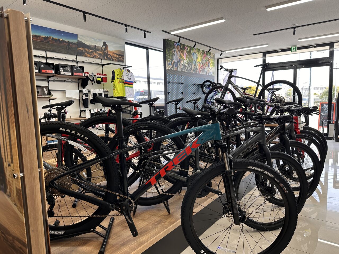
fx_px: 235
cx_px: 170
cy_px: 127
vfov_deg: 56.8
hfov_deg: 71.6
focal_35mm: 24
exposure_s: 1/139
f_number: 1.78
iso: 64
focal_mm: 6.86
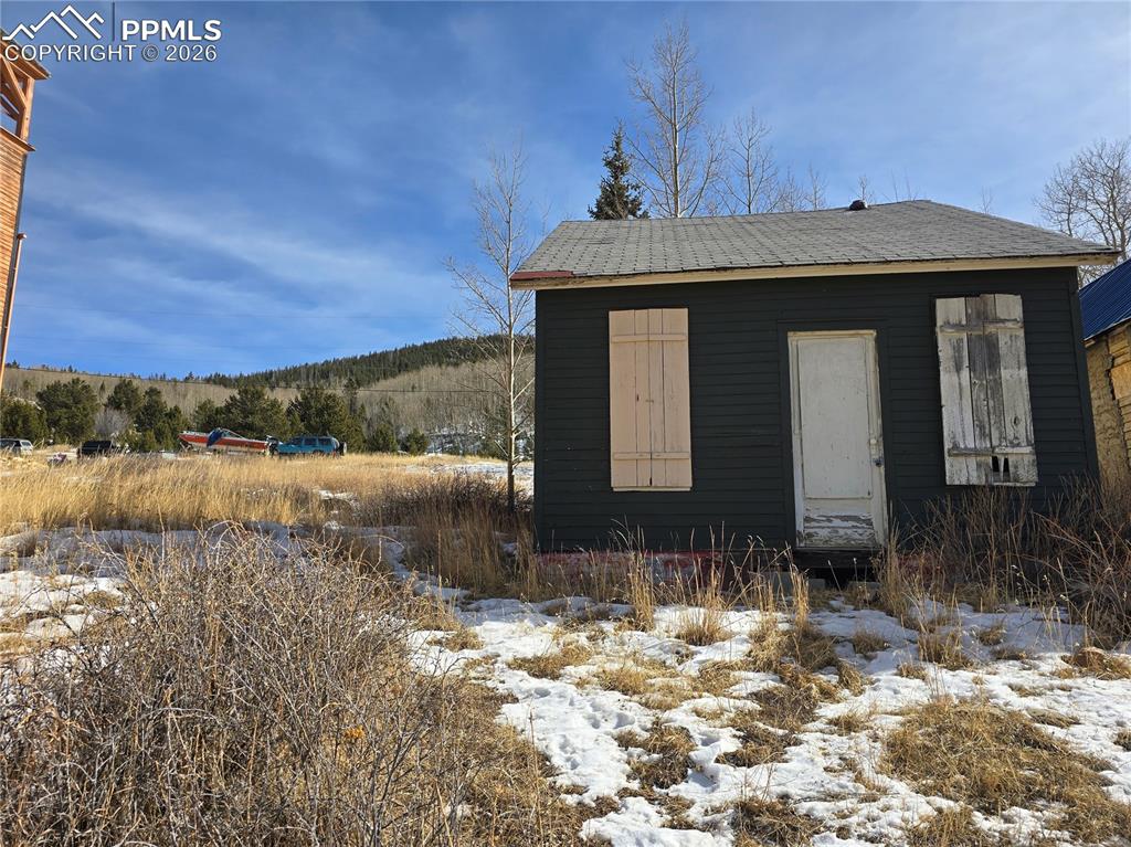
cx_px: 566
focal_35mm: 23
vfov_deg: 58.8
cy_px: 424
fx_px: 751
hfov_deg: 74.0
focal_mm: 6.3
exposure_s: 1/758
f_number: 1.7
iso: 12
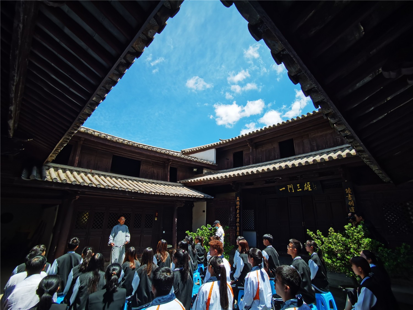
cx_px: 206
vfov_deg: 74.7
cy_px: 155
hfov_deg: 91.0
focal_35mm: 17
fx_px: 203
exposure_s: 1/776
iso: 50
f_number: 2.2
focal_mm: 2.26
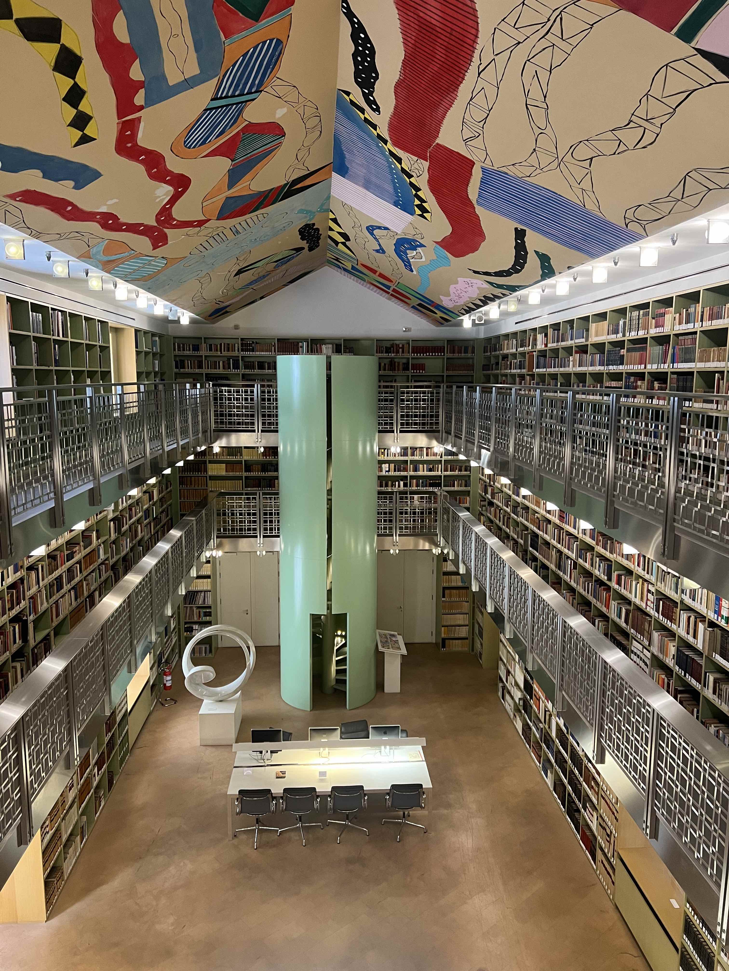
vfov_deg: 67.3
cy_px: 486
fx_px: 730
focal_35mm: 26
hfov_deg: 53.1
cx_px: 364
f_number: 1.5
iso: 250
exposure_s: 1/50
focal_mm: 5.7
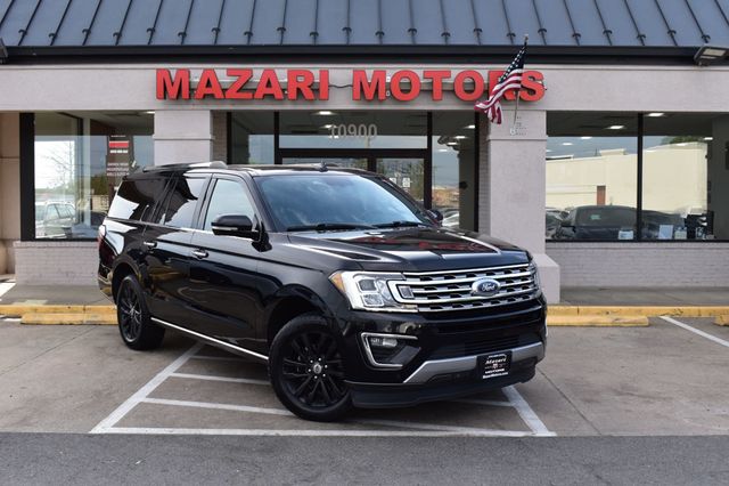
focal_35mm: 40
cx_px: 364
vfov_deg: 33.0
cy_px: 243
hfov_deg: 47.9
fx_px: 820
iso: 400
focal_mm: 27
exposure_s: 1/200
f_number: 10
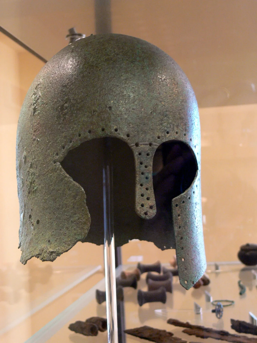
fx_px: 485
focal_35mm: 49
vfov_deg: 38.9
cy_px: 172
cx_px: 128
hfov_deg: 29.7
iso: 200
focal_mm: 9.7
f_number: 3.2
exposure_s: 1/8
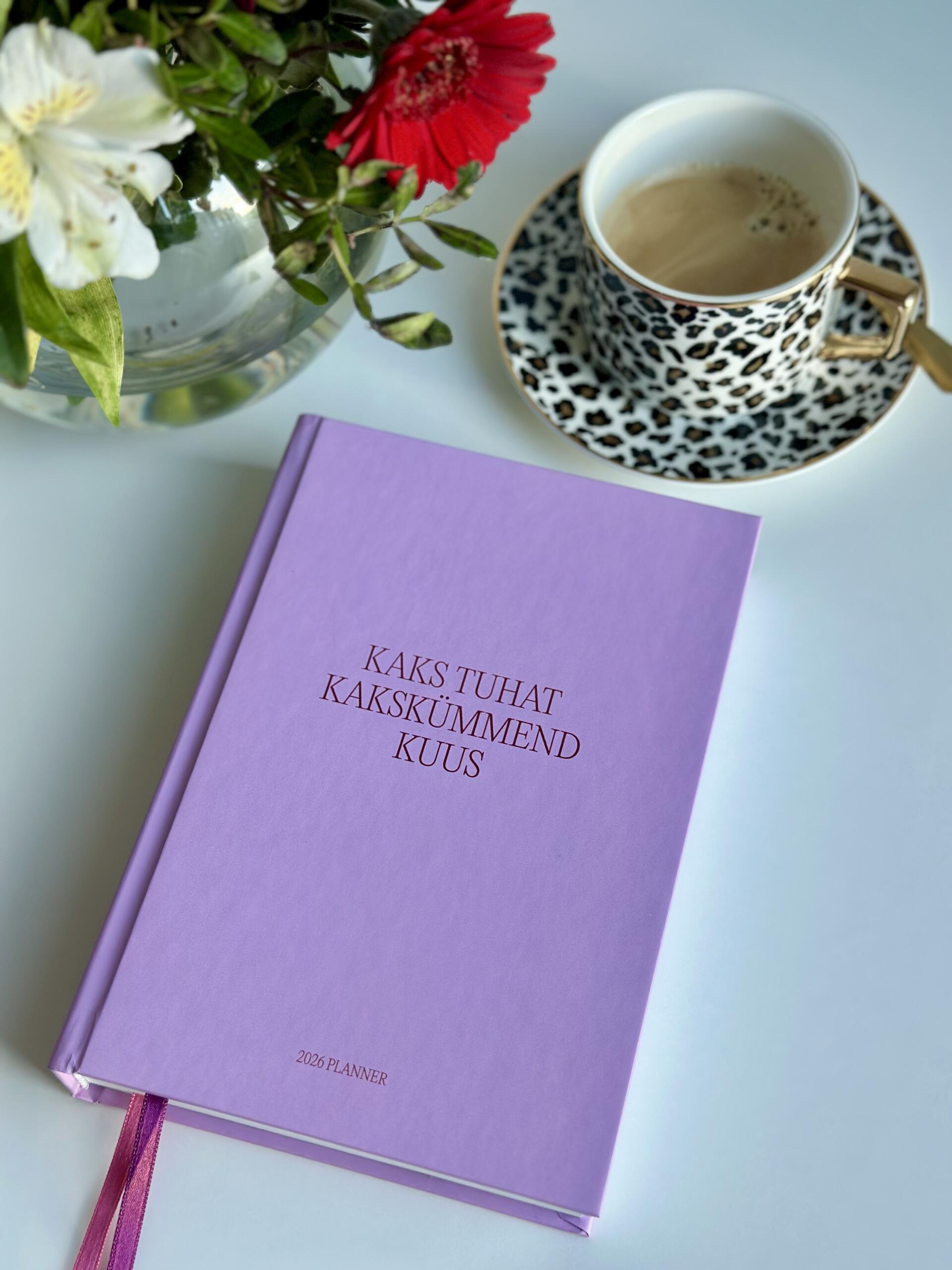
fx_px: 1760
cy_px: 635
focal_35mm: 48
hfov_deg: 30.3
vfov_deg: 39.7
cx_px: 476
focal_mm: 6.86
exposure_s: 1/122
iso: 64
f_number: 1.78
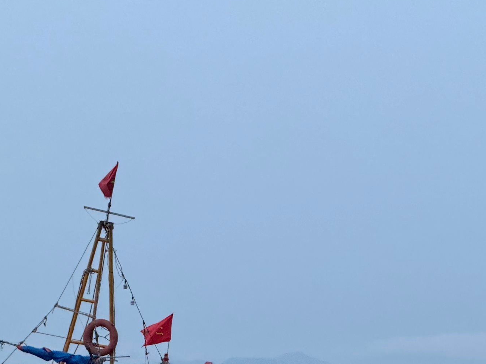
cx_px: 208
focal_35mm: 224
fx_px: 3145
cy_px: 283
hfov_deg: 8.8
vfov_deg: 6.6
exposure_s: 1/60
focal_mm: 15.66
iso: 250
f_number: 2.8
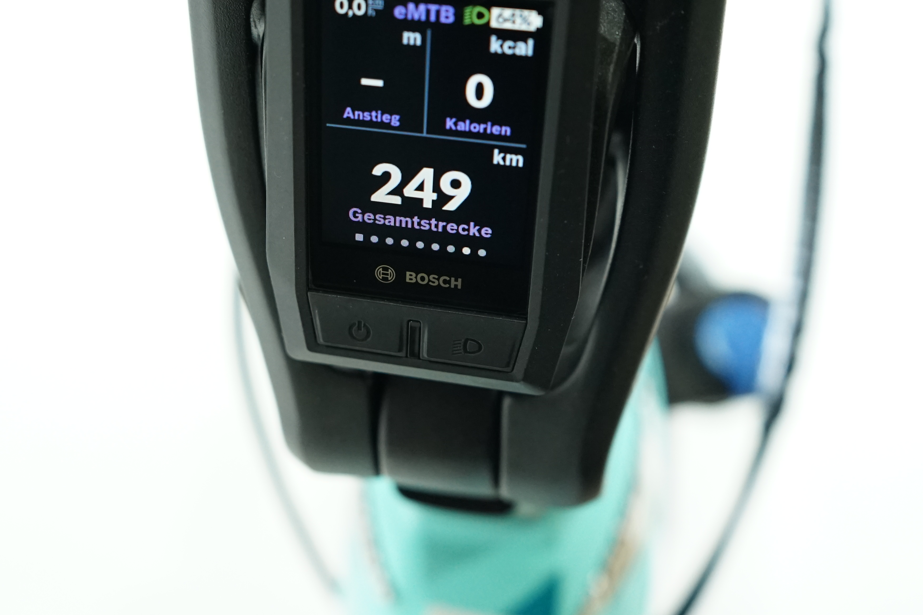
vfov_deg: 27.9
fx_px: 1231
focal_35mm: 48
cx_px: 334
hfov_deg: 40.8
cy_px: 214
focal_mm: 28
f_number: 4
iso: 2000
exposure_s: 1/200
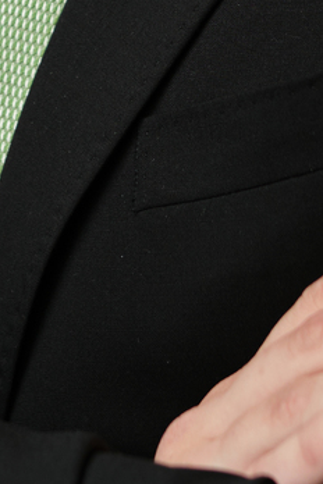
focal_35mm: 388
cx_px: 114
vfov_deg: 5.2
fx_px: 5221
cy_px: -402
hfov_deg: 3.5
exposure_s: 1/125
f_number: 2.5
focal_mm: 50
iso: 160
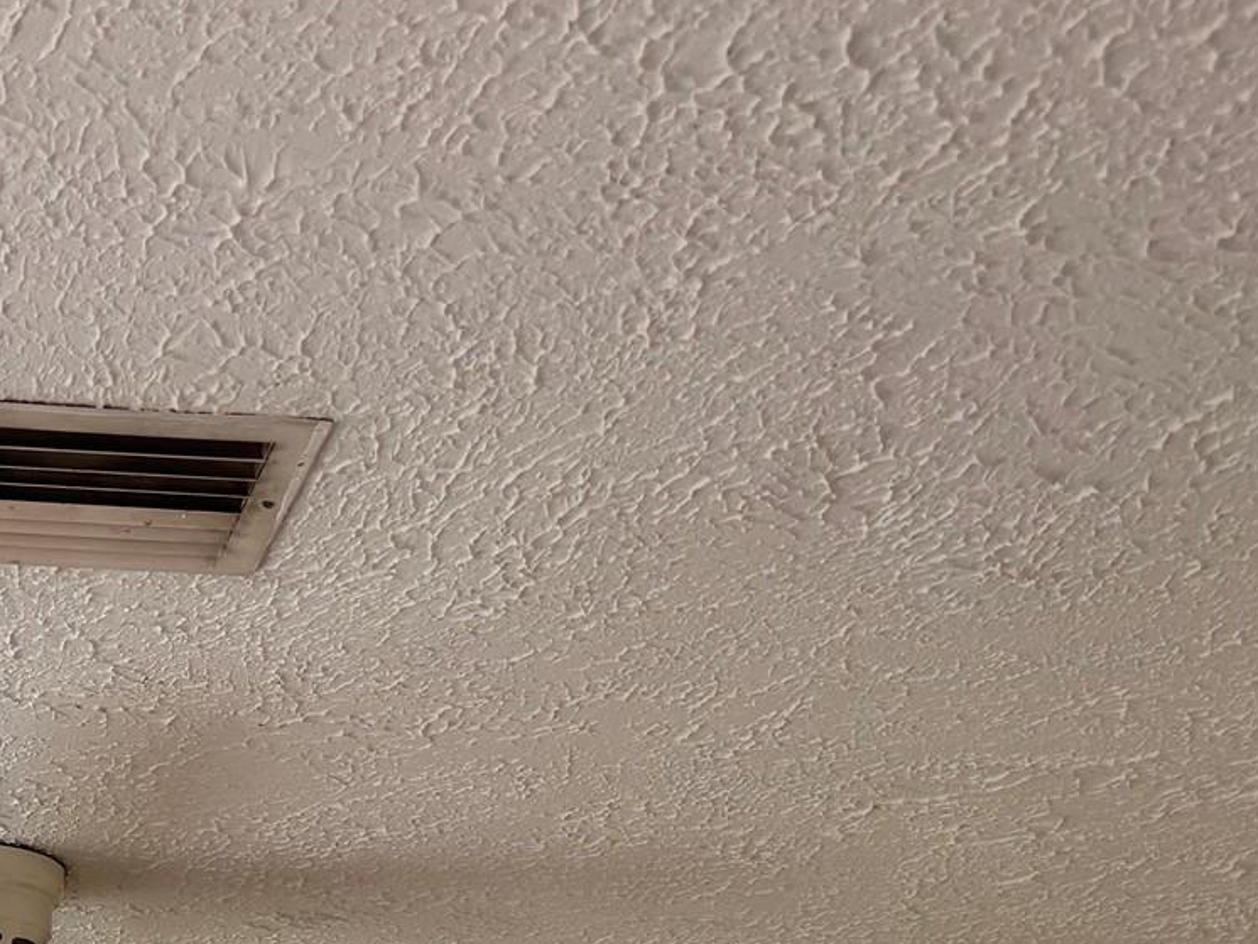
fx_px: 2399
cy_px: 1236
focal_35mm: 66
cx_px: -110
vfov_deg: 20.3
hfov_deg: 27.1
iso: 125
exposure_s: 1/121
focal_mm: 6.76
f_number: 1.78
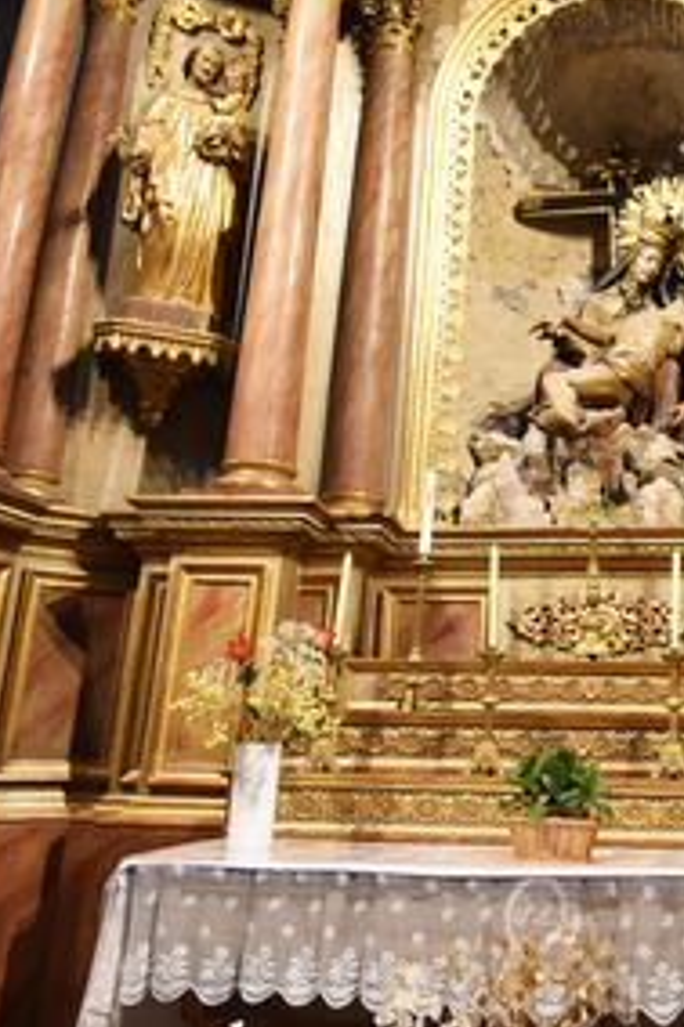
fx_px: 1056
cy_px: 394
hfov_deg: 33.9
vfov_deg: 51.4
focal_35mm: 37
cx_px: 621
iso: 2000
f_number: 3.5
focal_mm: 10
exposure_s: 1/60
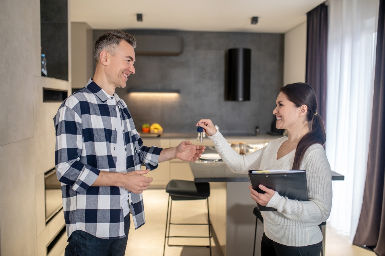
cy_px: 128
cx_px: 192
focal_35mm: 35
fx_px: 374
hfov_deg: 54.5
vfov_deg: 37.8
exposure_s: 1/160
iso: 640
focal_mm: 35
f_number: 2.2
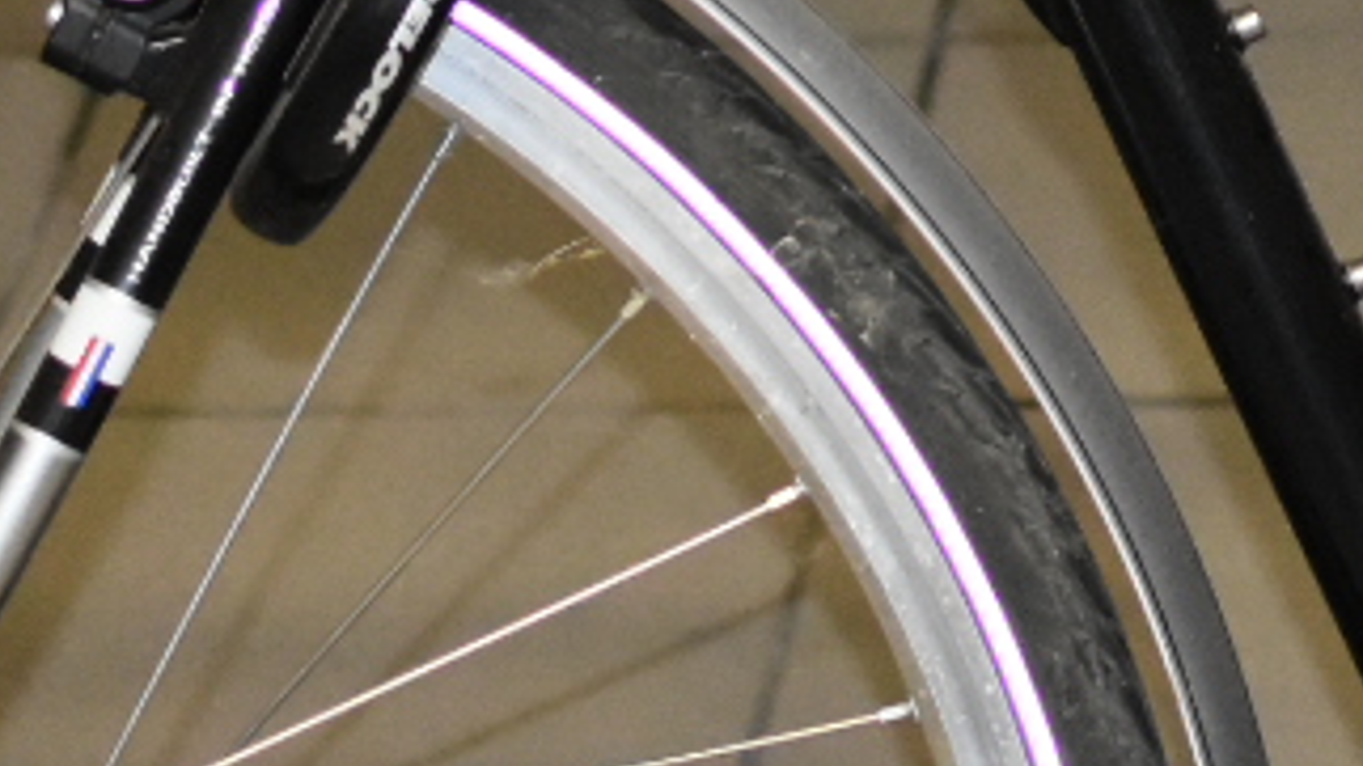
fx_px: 9996
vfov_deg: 4.3
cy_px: -1024
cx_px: 1613
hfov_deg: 7.7
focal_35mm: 277
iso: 2800
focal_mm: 35
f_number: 2.8
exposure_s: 1/125
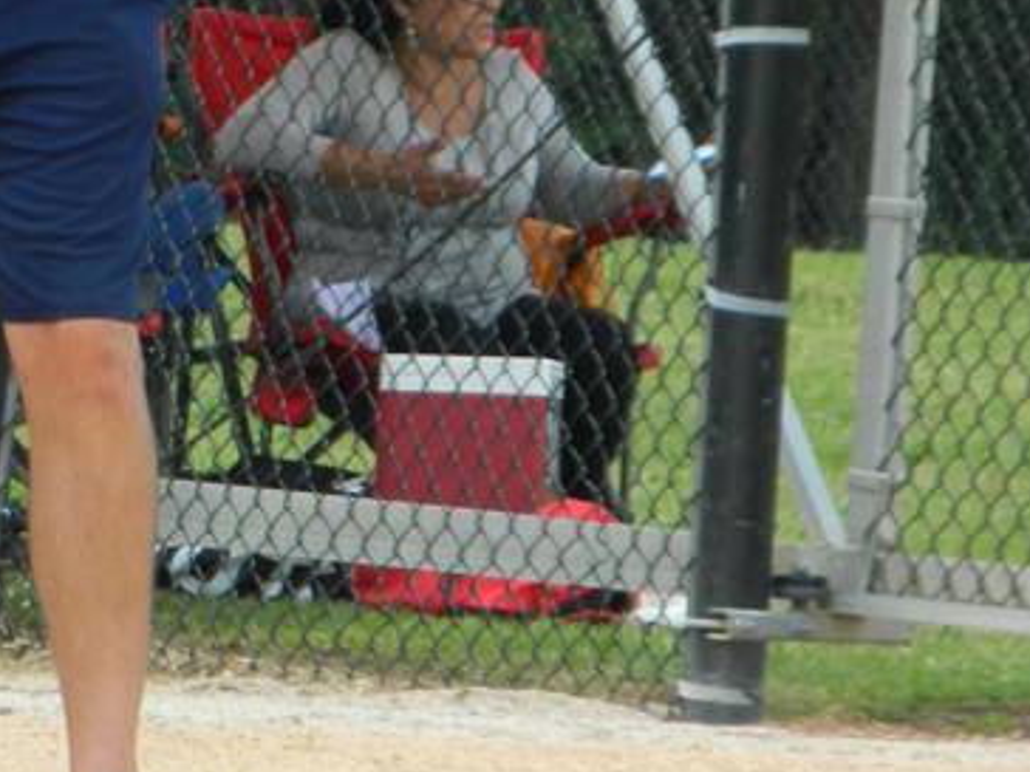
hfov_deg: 1.8
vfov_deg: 1.3
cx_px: -147
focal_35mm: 1111
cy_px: 37
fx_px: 33058
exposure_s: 1/125
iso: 80
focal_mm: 71.2
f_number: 5.7
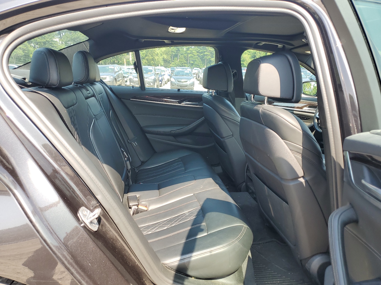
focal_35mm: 26
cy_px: 142
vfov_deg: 53.1
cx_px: 190
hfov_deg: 67.3
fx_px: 286
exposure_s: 1/323
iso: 50
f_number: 1.5
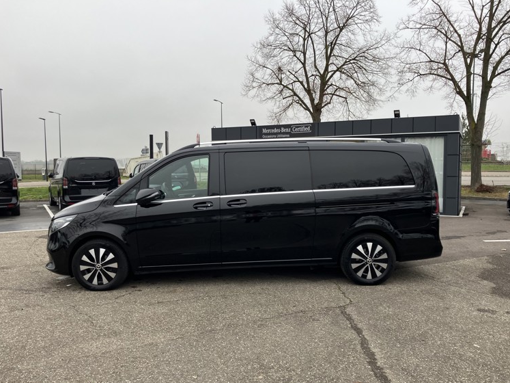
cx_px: 260
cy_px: 203
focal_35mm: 30
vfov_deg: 46.8
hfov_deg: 60.0
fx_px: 442
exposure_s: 1/121
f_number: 1.8
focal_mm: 3.99
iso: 40
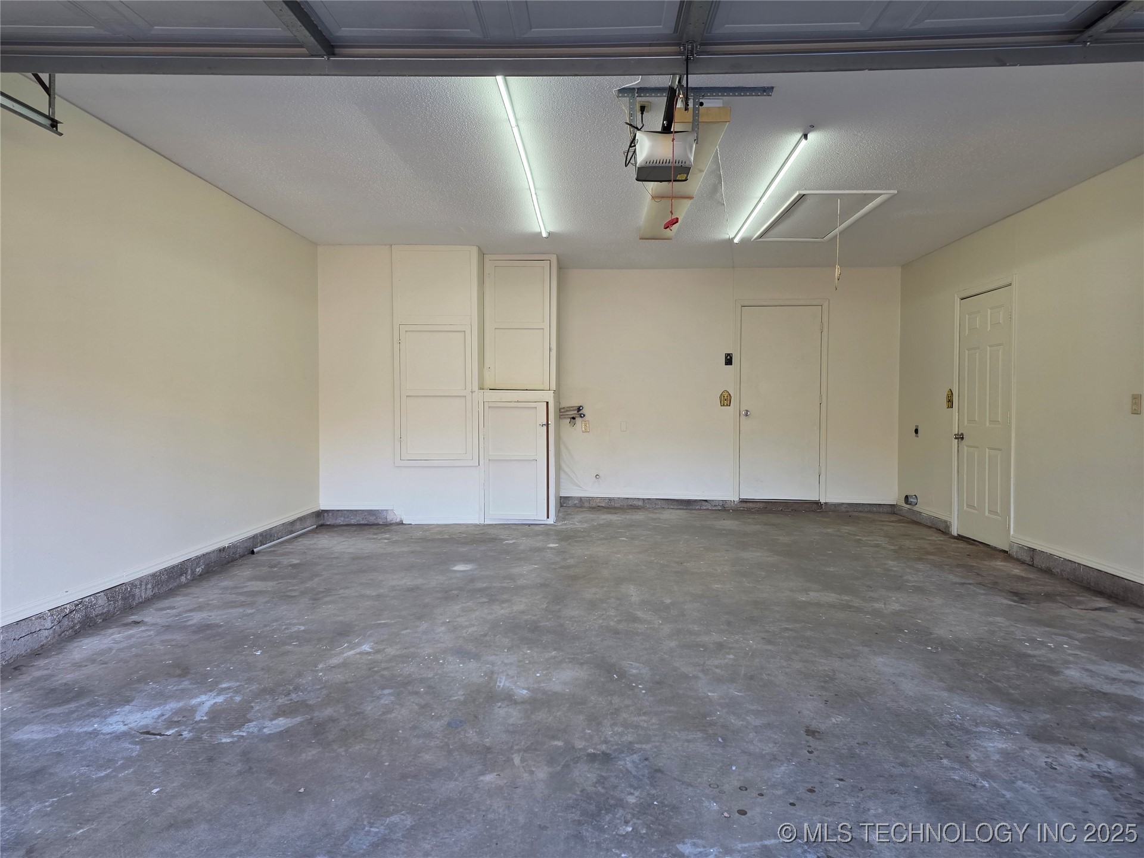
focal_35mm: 23
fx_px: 760
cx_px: 572
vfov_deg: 58.9
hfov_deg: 73.9
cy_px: 429
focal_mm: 6.25
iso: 125
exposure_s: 1/120
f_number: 1.7
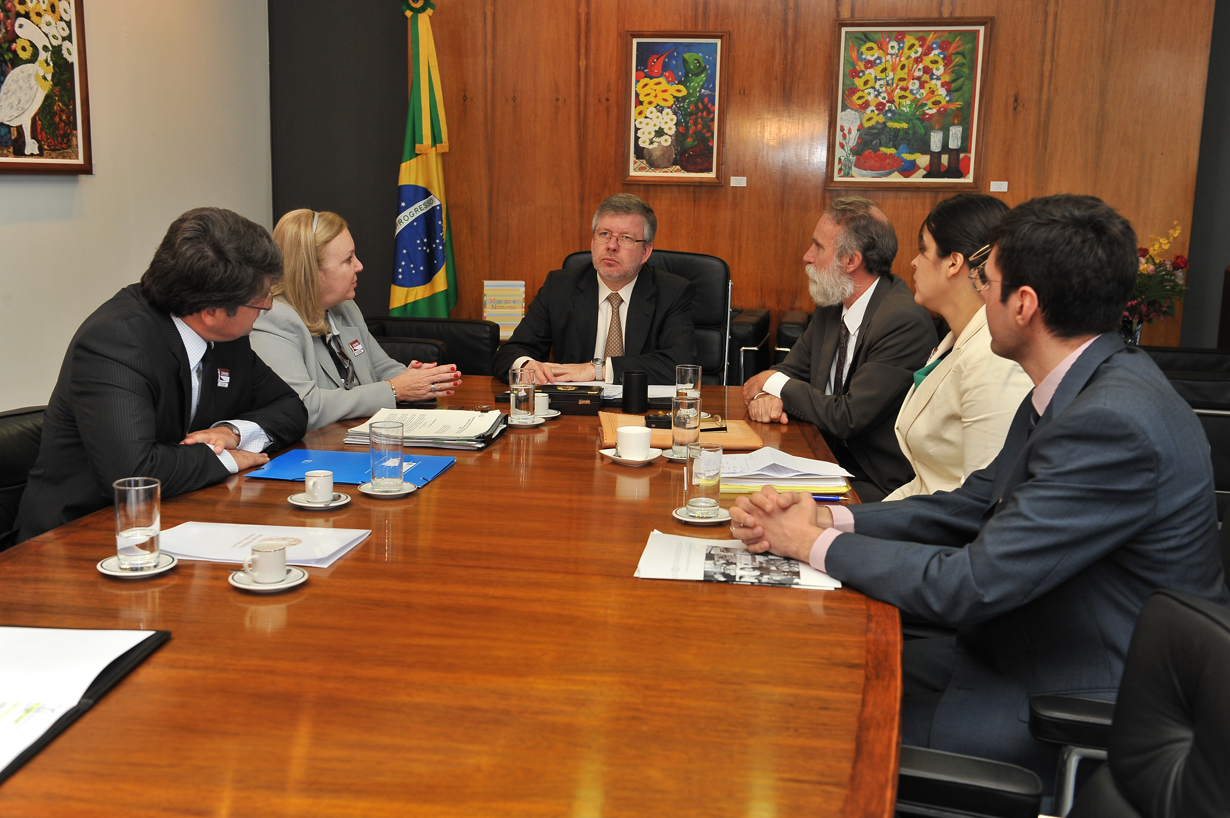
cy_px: 409
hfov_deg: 48.5
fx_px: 1366
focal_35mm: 40
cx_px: 615
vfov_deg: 33.4
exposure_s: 1/60
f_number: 5.6
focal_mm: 40
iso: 800
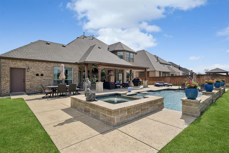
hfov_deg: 90.0
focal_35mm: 18
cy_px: 76
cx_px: 114
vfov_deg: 67.3
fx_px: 114
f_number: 8
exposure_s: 1/1600
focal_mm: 18
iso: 400
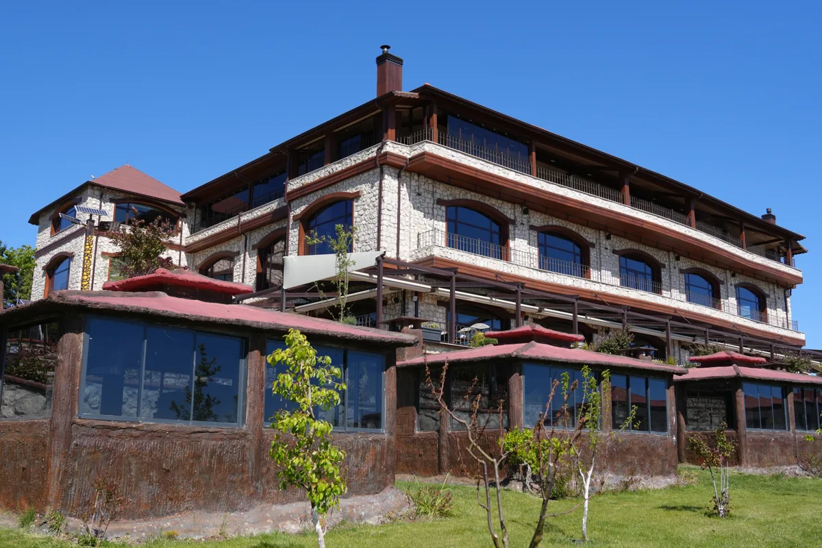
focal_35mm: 36
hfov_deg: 53.1
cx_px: 411
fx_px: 822
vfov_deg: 36.9
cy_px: 274
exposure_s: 1/2500
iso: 250
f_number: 4
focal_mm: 24
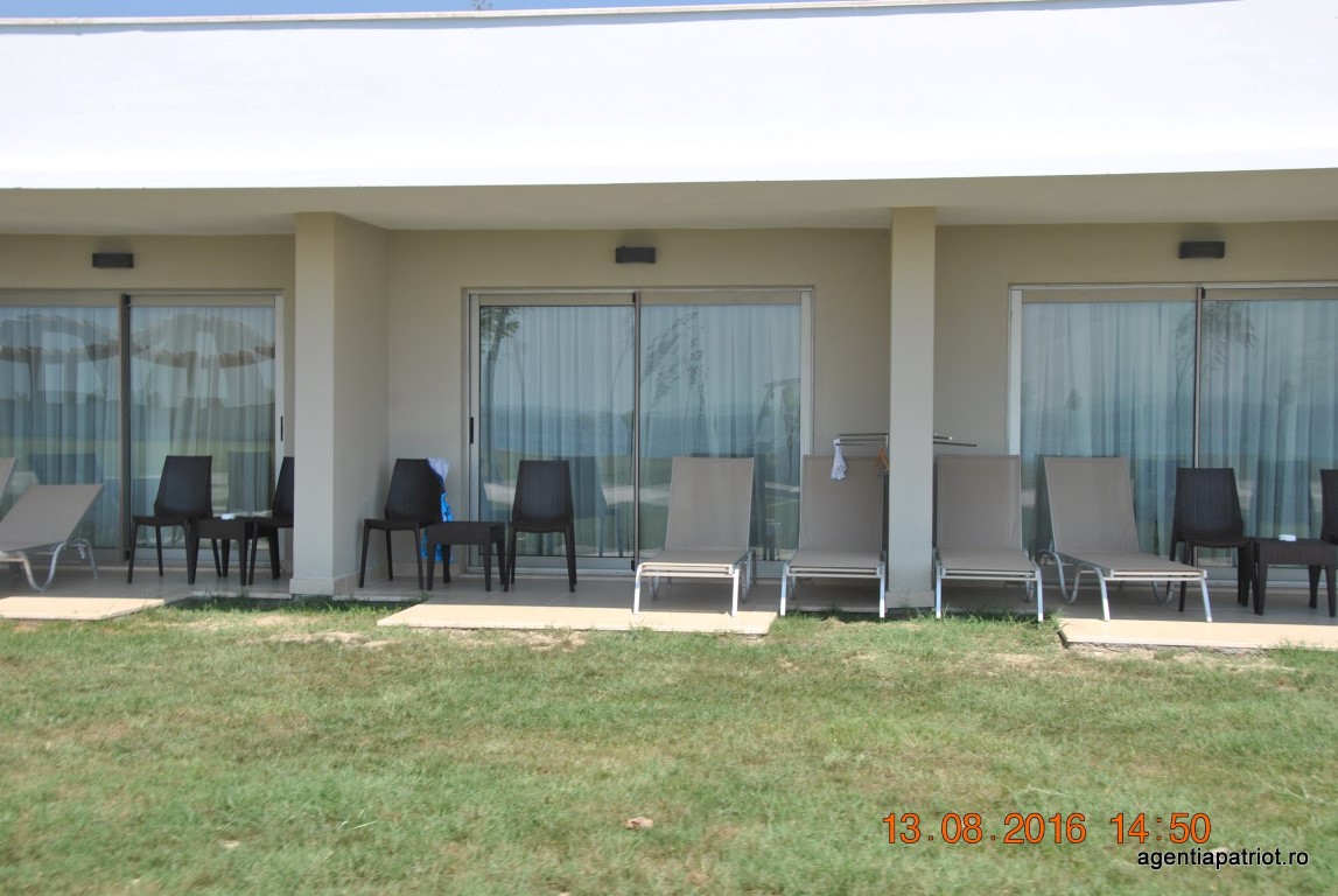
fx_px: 1730
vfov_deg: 29.0
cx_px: 669
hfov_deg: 42.3
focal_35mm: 46
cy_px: 448
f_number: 8
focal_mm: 31
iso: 100
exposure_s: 1/250
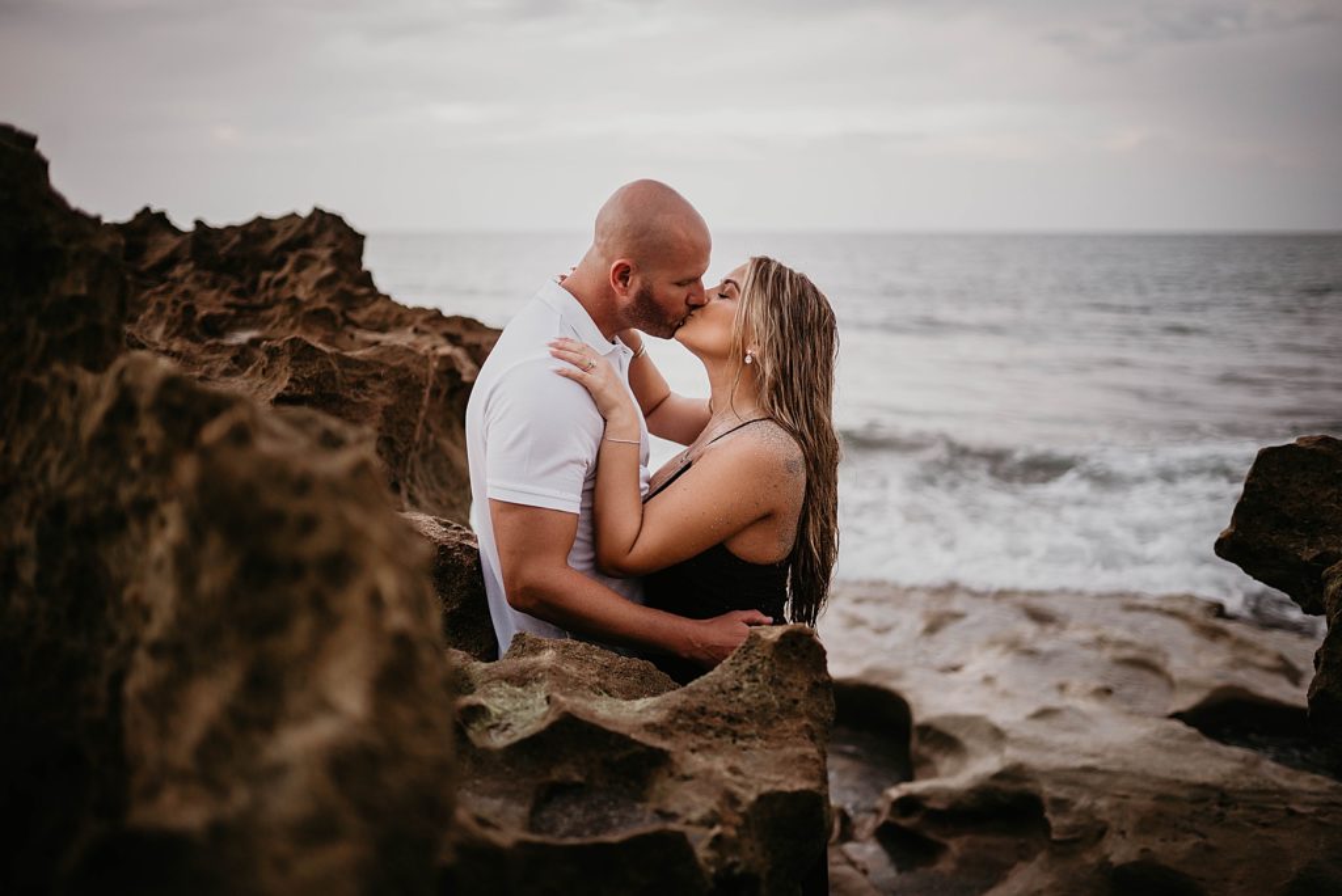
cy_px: 448
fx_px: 1305
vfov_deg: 37.9
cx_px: 671
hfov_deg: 54.4
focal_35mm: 35
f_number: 1.4
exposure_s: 1/400
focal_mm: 35
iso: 320
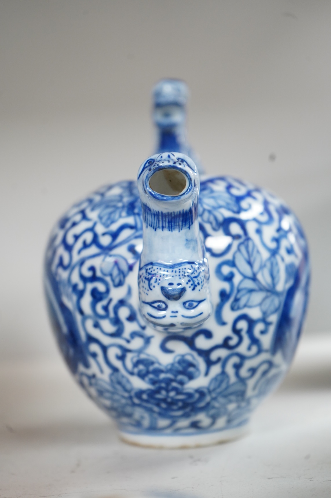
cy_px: 249
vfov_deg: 28.9
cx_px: 166
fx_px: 967
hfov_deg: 19.4
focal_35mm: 70
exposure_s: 1/80
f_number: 5.6
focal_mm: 70
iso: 2500
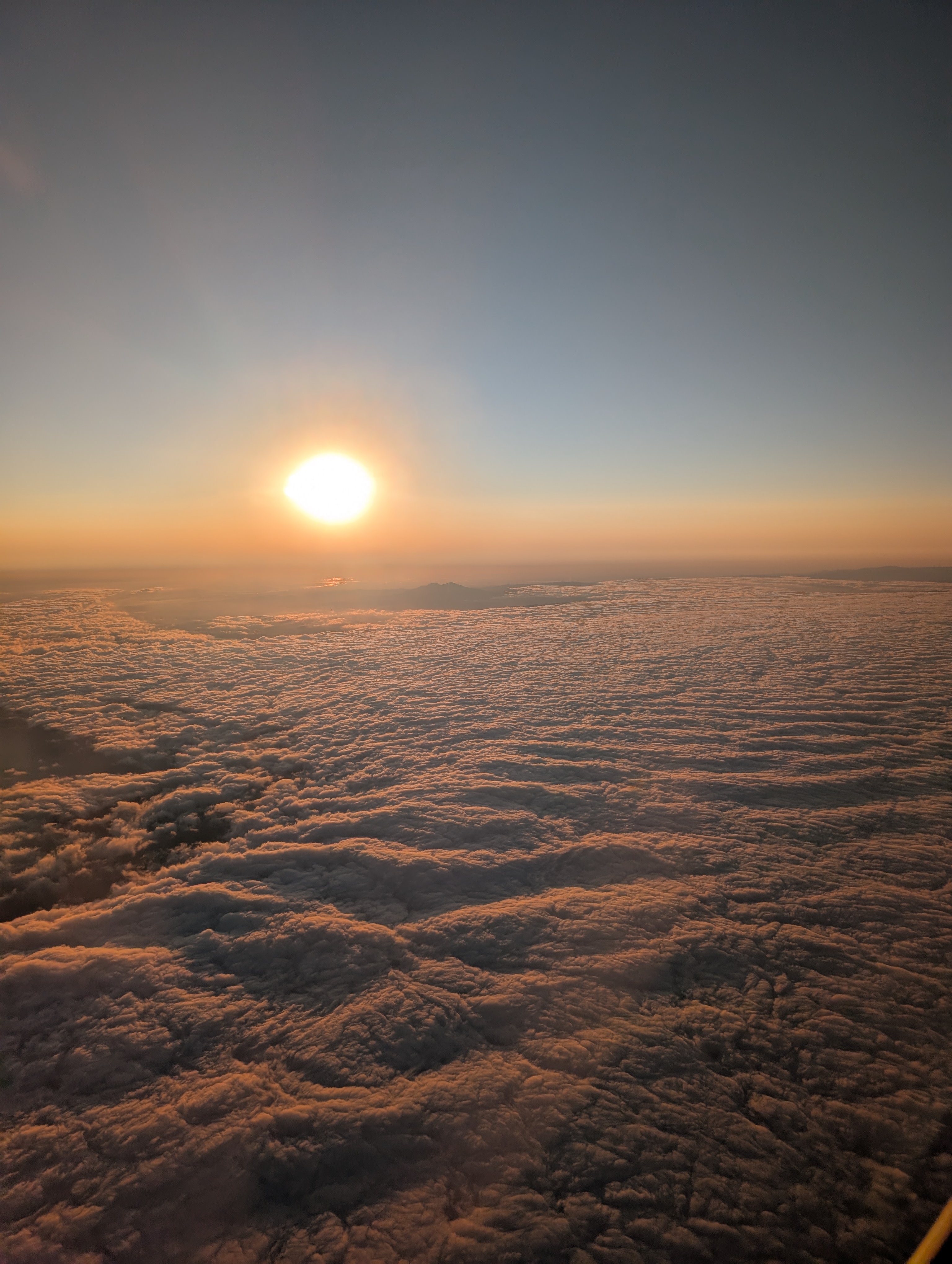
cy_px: 632
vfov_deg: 71.5
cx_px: 476
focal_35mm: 24
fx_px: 878
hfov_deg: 56.9
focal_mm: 6.9
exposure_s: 1/3378
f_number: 1.68
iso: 23
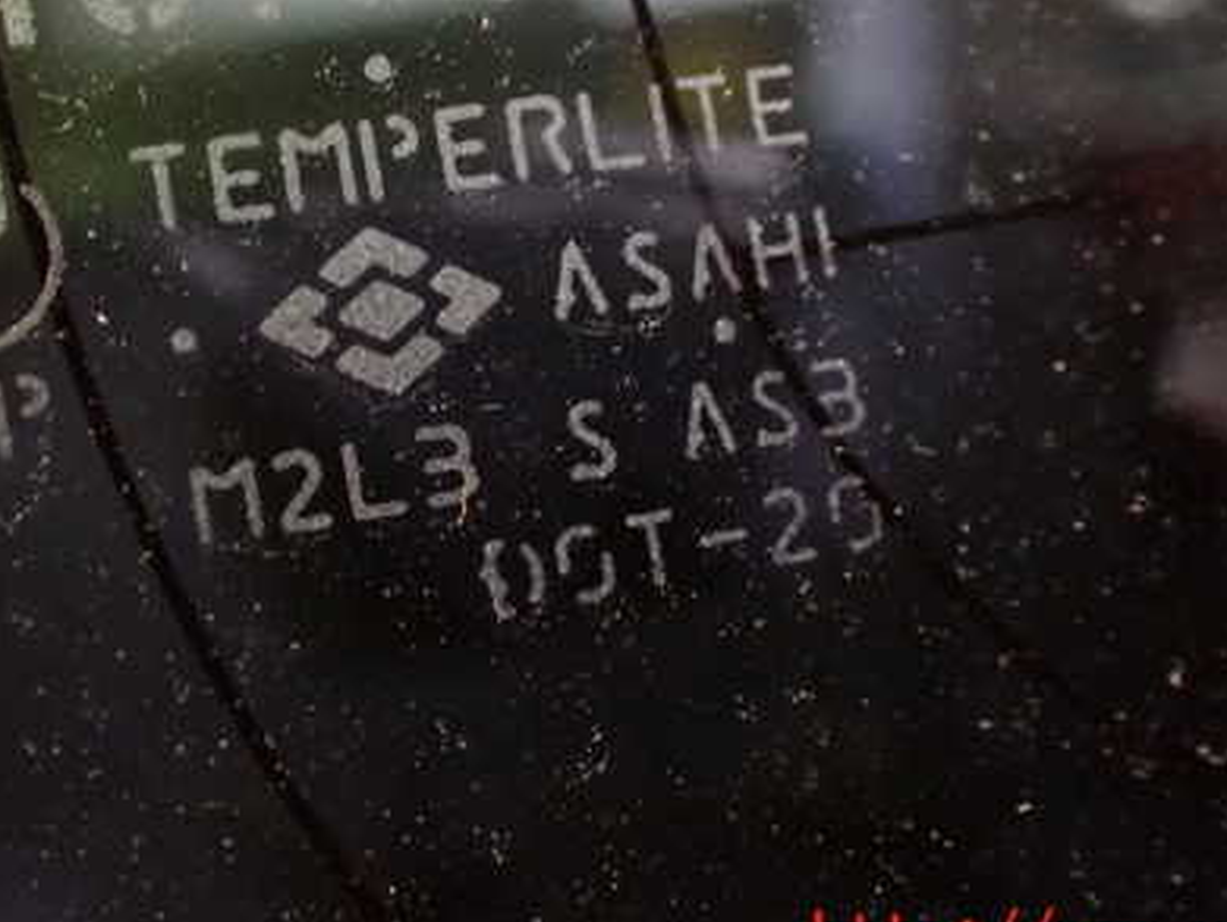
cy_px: 274
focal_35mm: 63
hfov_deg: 30.7
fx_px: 2234
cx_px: 579
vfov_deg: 23.2
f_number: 2.8
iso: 1250
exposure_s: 1/40
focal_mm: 7.31
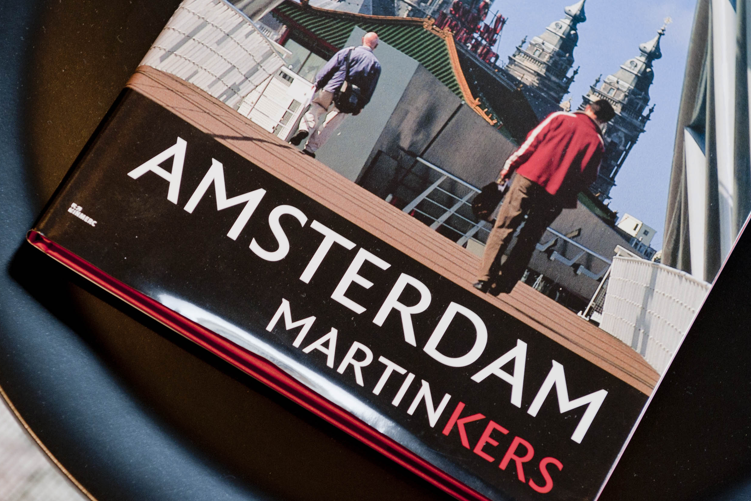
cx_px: 322
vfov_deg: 12.9
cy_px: 338
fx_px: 2211
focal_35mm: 106
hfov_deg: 19.3
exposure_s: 1/125
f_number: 4
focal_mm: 62
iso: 400
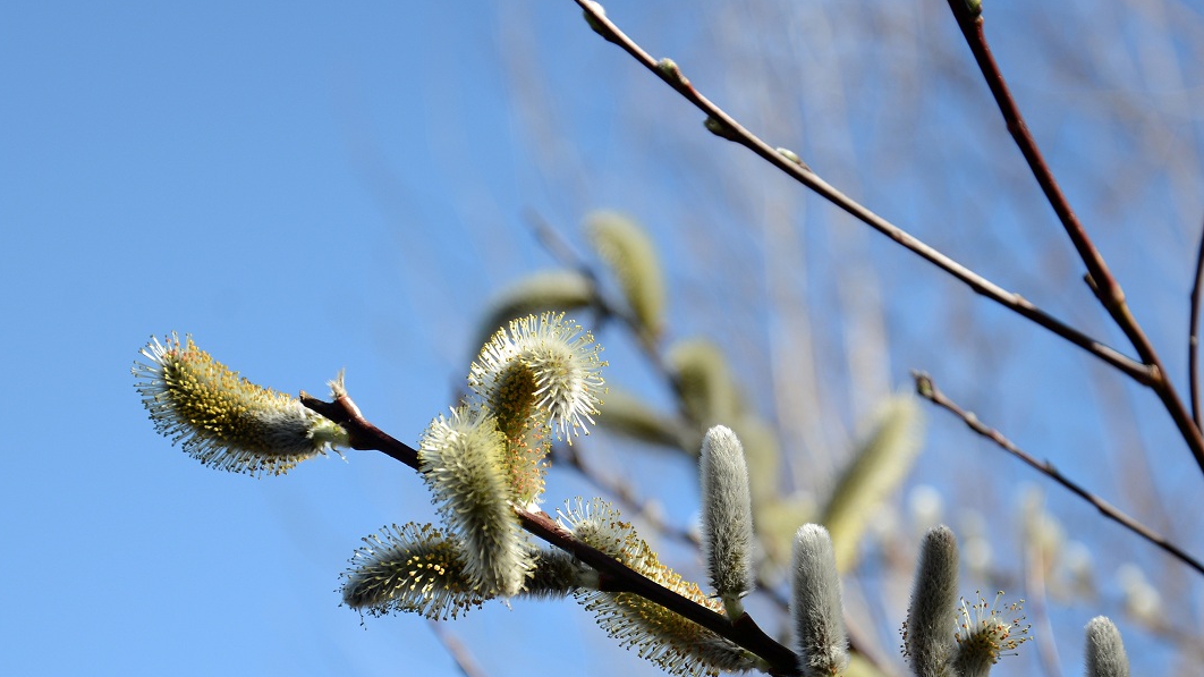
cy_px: 530
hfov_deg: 23.1
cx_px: 732
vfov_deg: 13.1
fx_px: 2937
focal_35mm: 92
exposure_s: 1/400
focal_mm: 62
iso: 100
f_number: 4.5
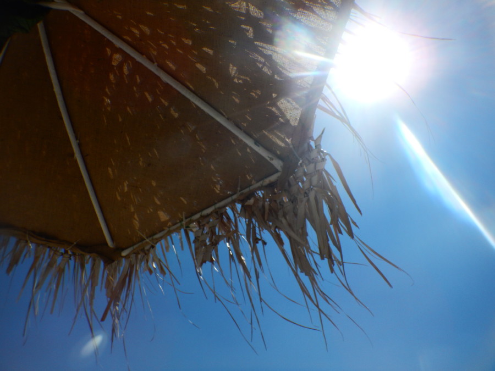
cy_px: 186
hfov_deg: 71.6
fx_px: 343
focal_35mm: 24
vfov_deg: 56.8
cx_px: 248
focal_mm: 4.3
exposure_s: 1/800
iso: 125
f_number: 8.2
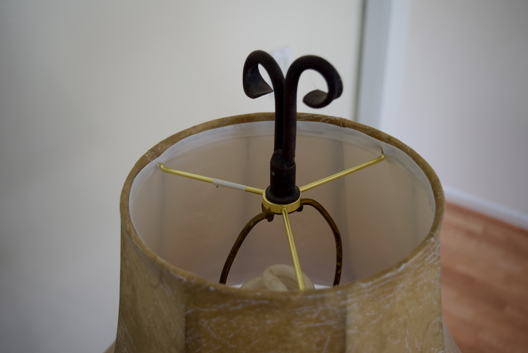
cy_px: 176
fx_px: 550
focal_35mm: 38
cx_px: 264
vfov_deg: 35.6
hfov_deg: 51.2
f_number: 4
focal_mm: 25
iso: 400
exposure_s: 1/60
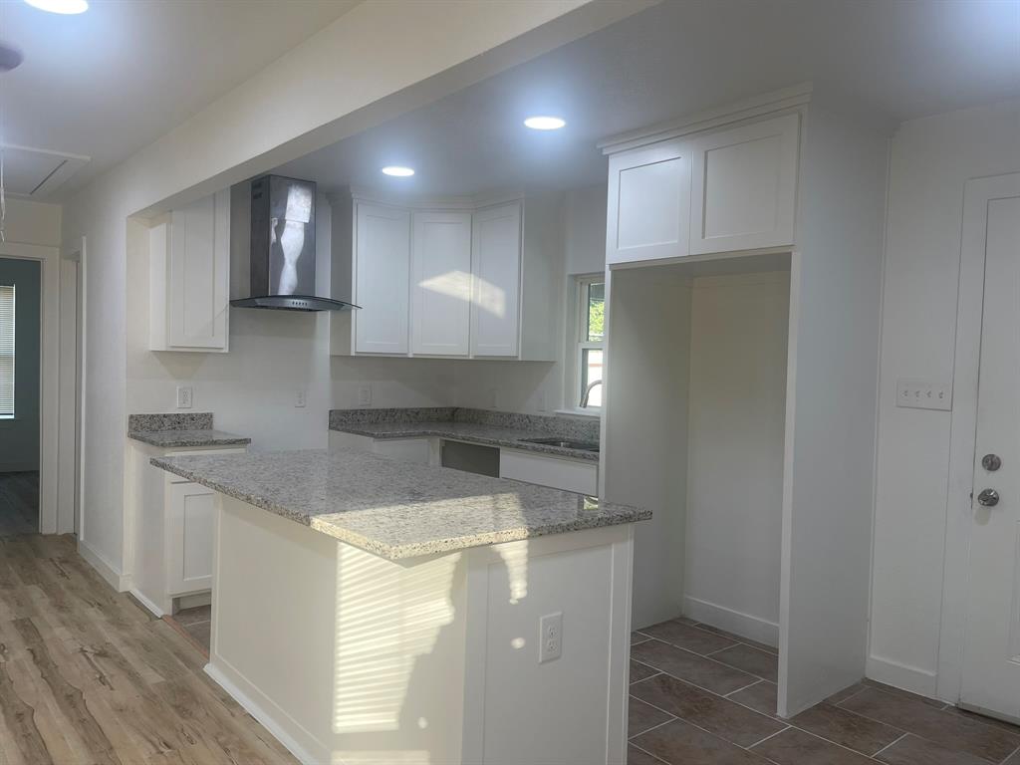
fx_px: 737
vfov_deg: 54.9
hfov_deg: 69.4
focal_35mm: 25
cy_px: 382
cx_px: 510
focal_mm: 5.1
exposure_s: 1/120
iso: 64
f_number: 1.6
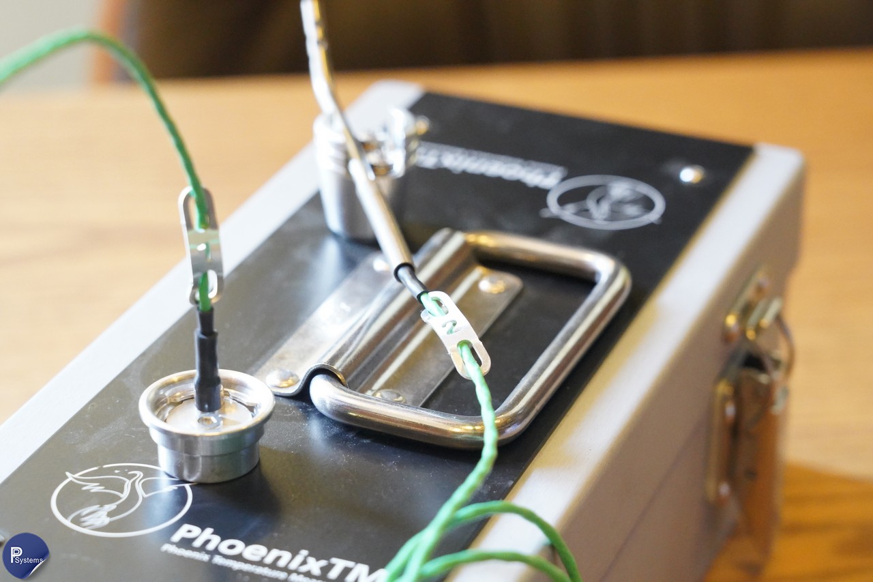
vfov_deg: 13.0
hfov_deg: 19.5
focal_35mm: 105
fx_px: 2546
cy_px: 291
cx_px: 436
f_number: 7.1
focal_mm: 105
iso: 12800
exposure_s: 1/50
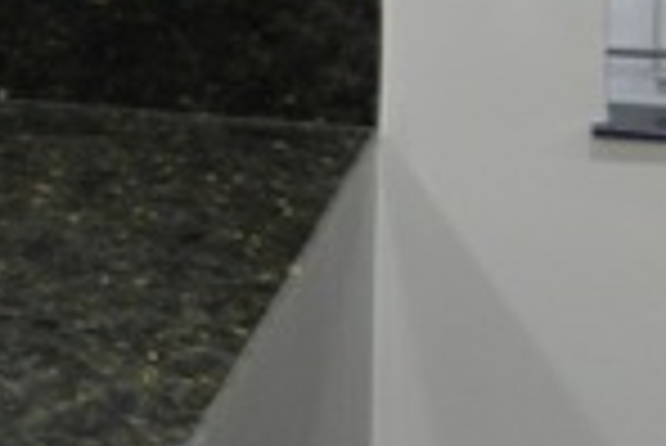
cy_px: -399
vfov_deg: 12.0
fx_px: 1926
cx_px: -886
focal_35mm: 104
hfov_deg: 14.2
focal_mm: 10
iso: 400
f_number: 4
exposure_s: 1/60
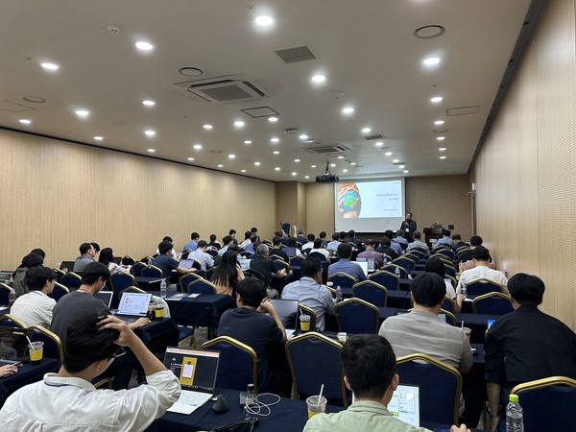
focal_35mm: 24
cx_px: 288
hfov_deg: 71.6
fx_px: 399
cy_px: 216
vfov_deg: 56.8
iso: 160
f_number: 1.78
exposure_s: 1/60
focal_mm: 6.86
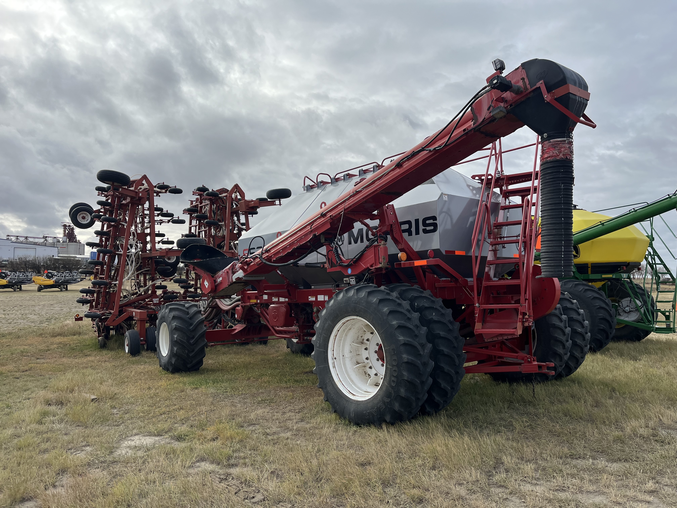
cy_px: 254
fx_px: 508
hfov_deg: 67.3
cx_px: 338
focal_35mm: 26
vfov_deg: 53.1
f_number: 1.6
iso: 50
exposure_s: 1/3311
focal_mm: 5.1
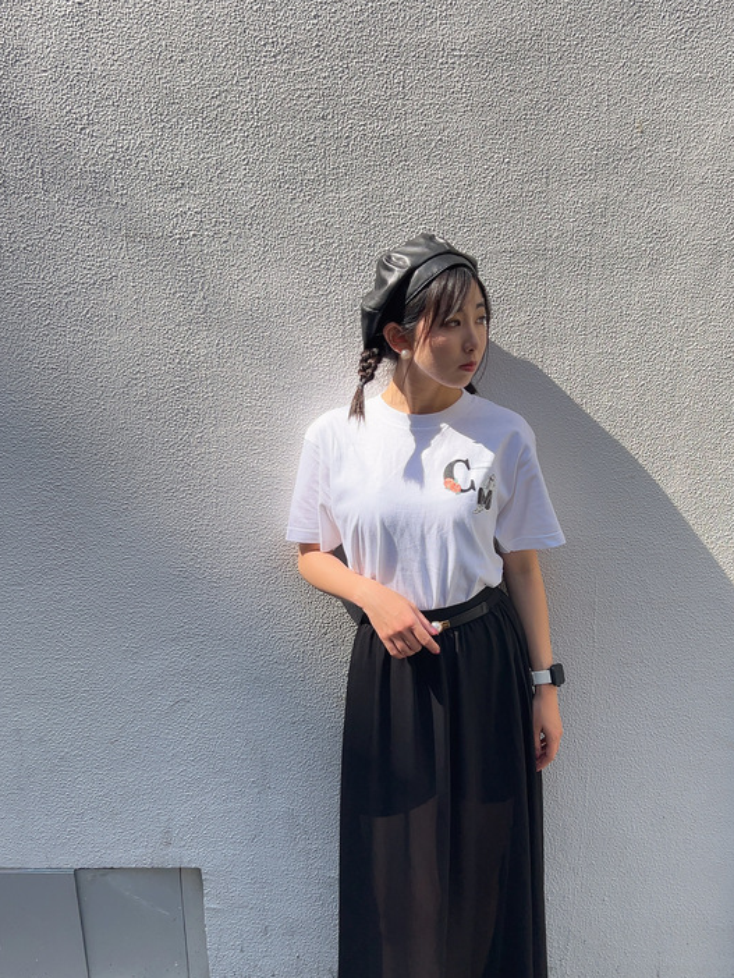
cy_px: 532
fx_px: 1130
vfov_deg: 46.7
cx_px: 439
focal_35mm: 40
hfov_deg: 35.9
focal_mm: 5.7
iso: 50
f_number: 1.5
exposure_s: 1/1597
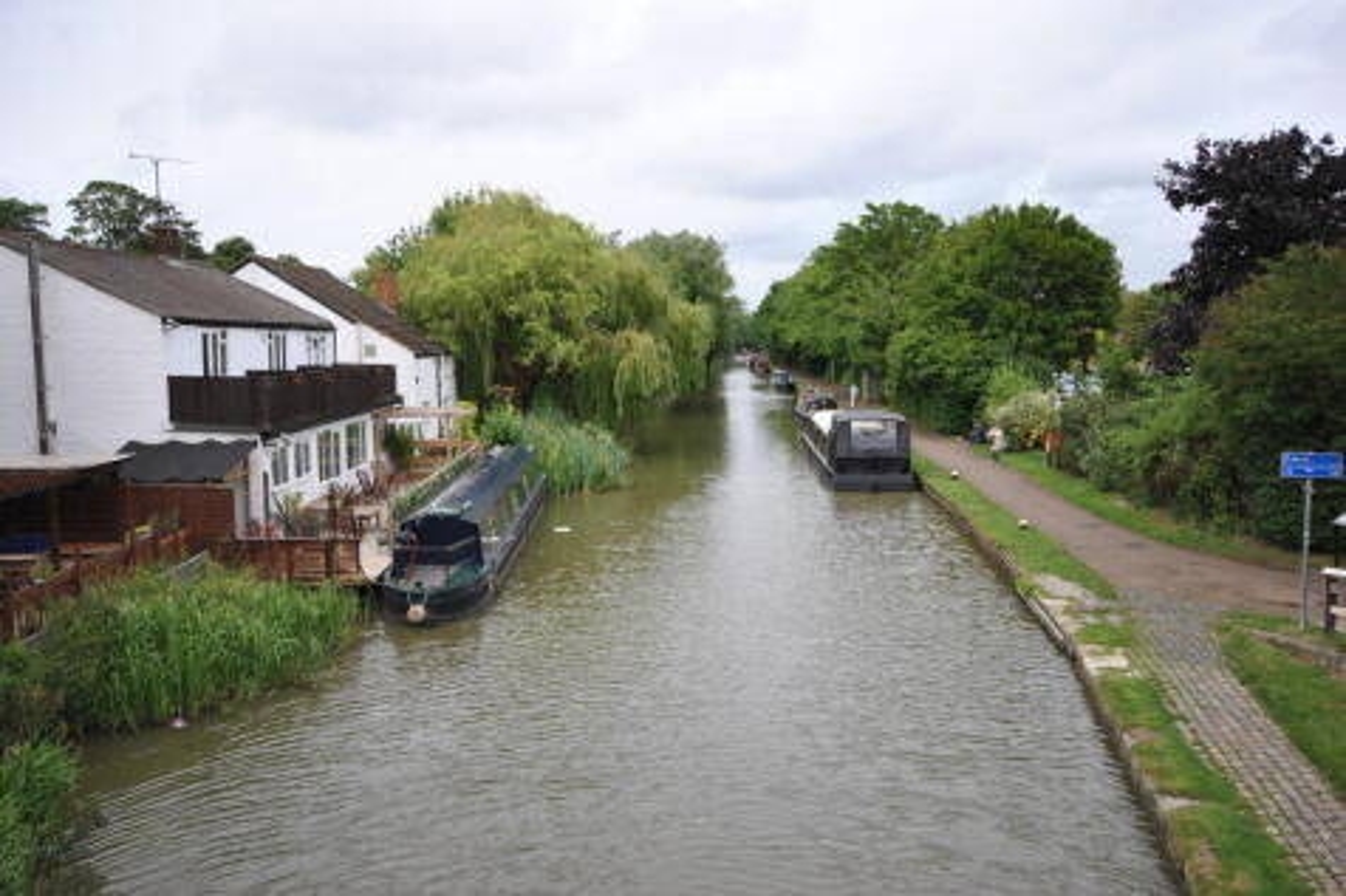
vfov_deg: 43.6
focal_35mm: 30
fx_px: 1121
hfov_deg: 61.9
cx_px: 673
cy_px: 448
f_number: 6.3
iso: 100
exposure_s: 1/160
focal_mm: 20
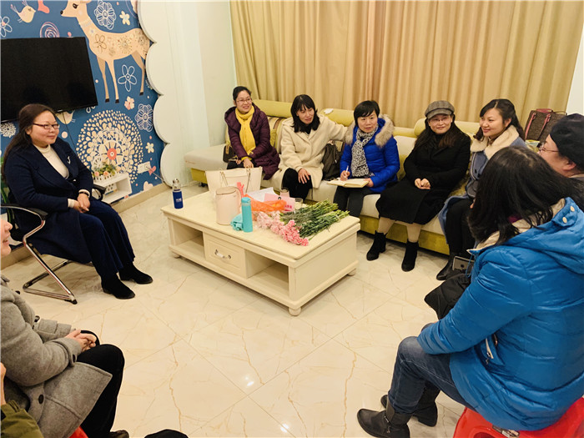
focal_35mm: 26
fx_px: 439
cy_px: 219
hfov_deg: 67.3
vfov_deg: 53.1
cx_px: 292
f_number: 1.8
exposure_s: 1/50
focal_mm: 4.25
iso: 320
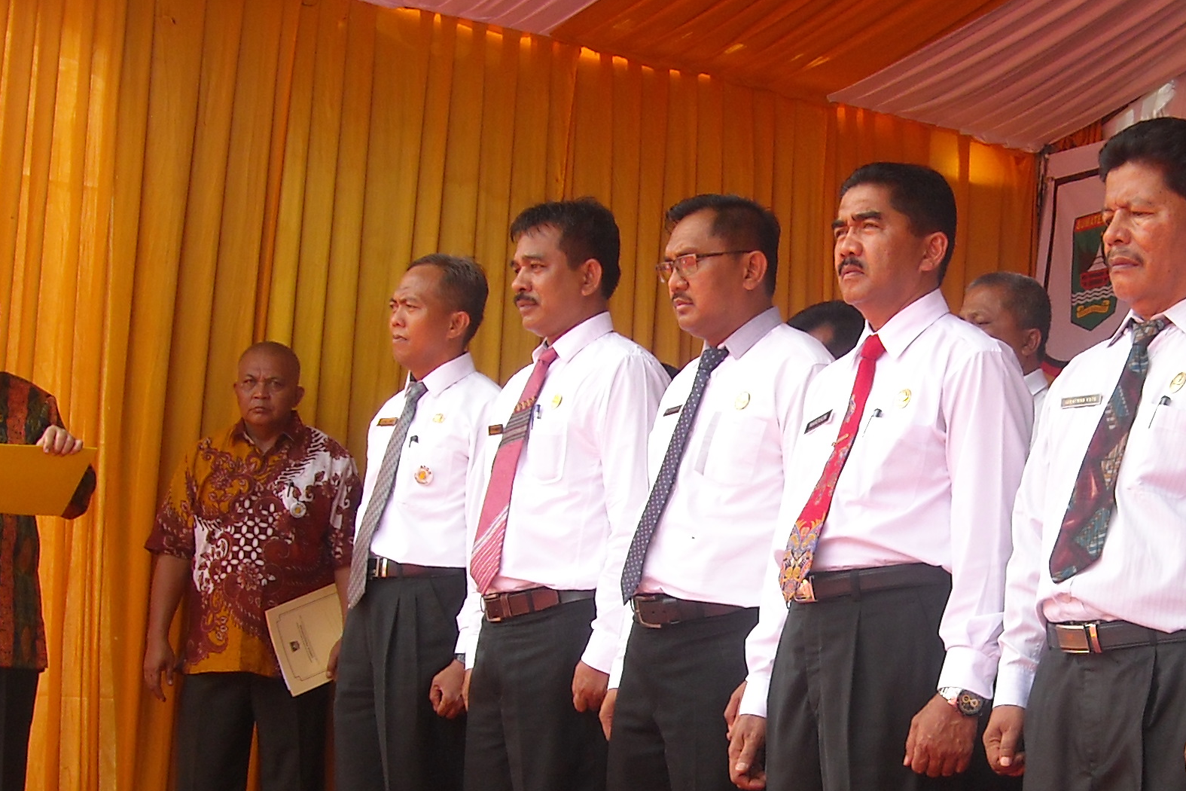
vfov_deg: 19.1
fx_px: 2339
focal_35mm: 71
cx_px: 898
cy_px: 551
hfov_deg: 28.0
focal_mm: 5.7
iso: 64
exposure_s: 1/239
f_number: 2.8
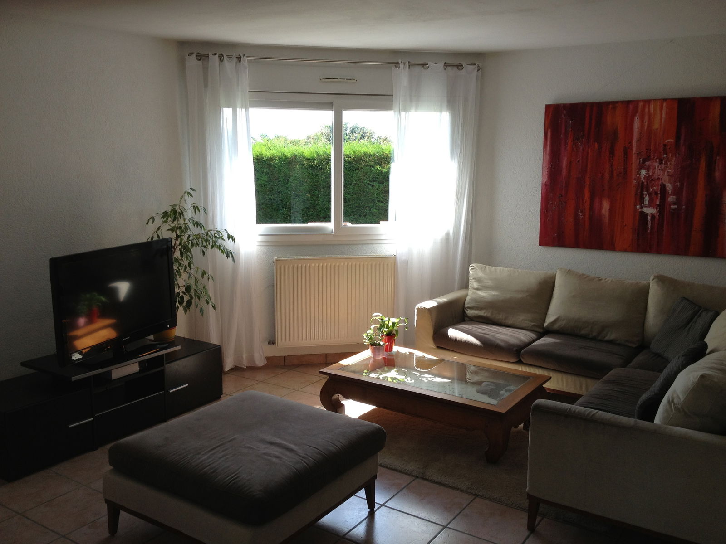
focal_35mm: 35
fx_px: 734
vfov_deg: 40.7
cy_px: 272
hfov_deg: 52.6
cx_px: 363
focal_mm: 4.28
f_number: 2.4
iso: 50
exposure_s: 1/168
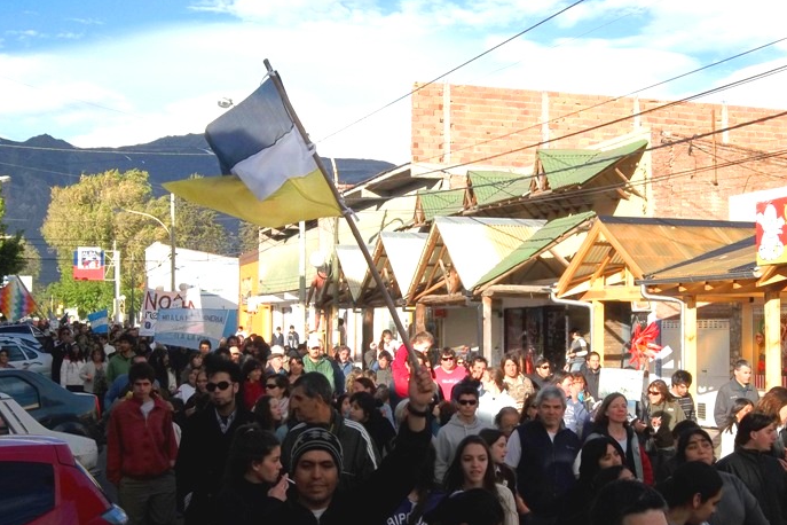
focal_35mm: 55
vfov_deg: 24.6
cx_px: 398
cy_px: 288
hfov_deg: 36.2
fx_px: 1202
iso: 80
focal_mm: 9.3
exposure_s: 1/500
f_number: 5
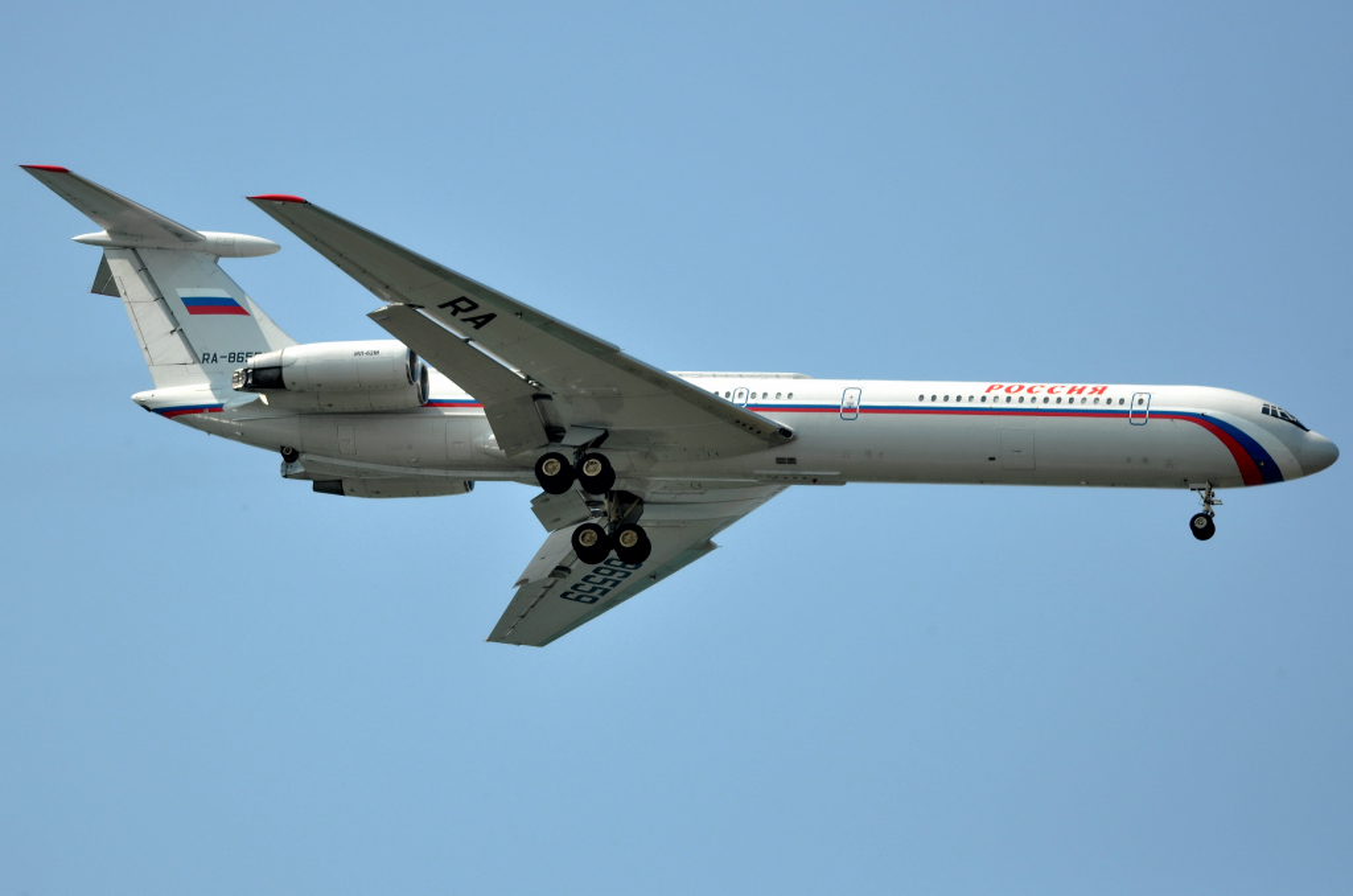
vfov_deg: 3.8
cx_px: 676
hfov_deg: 5.7
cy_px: 448
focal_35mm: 360
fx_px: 13501
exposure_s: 1/1000
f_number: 5.3
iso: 200
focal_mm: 240
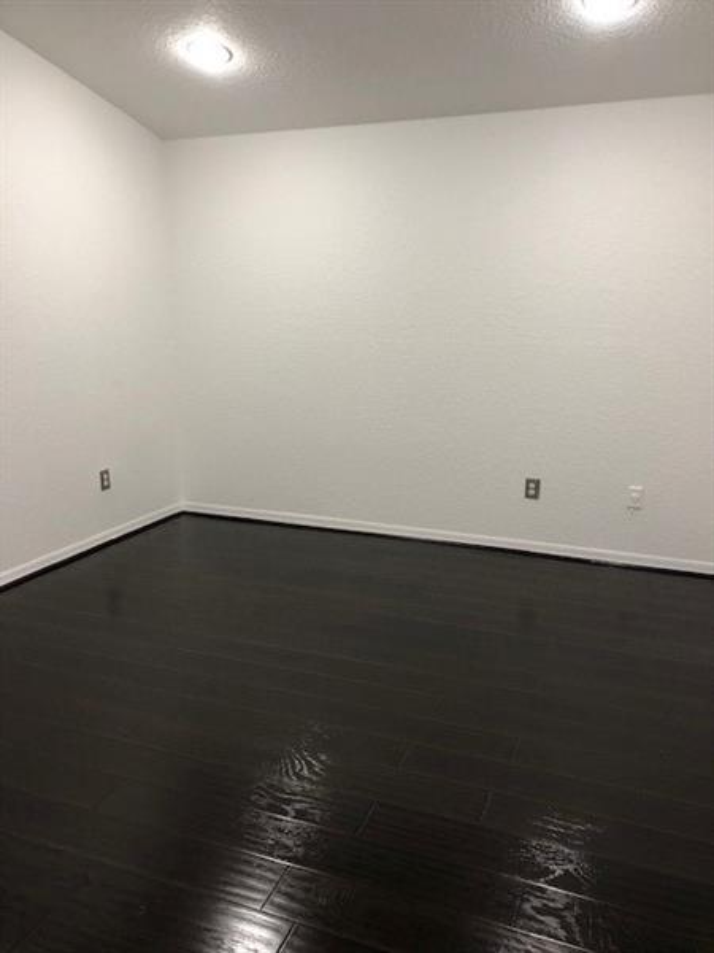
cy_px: 476
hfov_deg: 49.7
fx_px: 770
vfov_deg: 63.4
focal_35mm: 28
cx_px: 357
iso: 40
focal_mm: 3.99
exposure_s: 1/24
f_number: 1.8
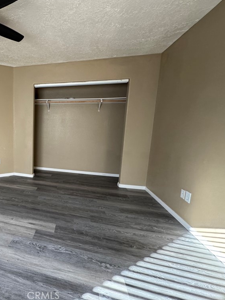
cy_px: 149
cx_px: 27
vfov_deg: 84.7
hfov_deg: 59.6
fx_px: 165
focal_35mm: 19
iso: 320
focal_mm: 2.22
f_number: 2.2
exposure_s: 1/98
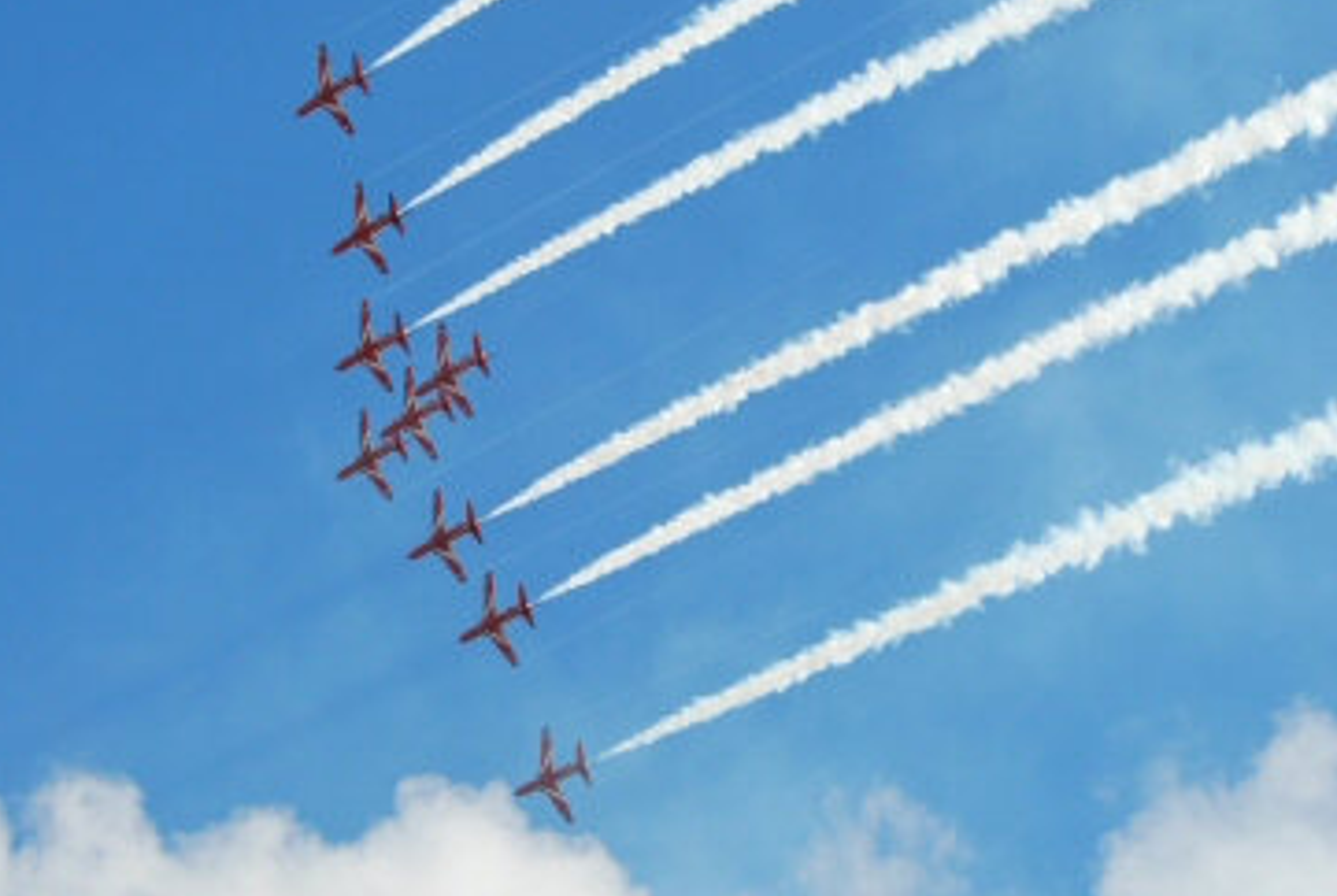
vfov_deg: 10.4
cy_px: 418
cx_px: 689
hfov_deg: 15.4
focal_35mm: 133
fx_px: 4948
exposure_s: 1/750
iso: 400
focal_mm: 80
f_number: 9.5
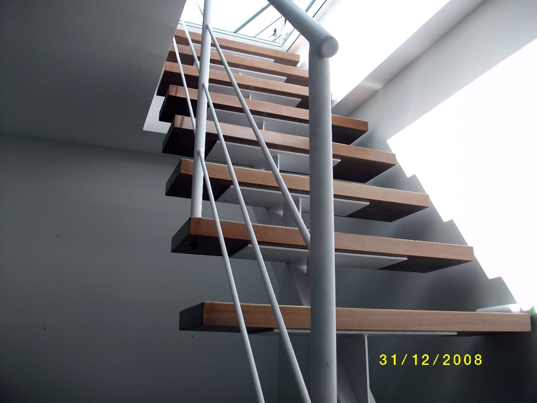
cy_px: 202
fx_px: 496
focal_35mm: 32
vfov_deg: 44.2
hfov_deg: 56.8
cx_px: 268
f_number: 2.9
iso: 80
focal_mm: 5.7
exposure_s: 1/357
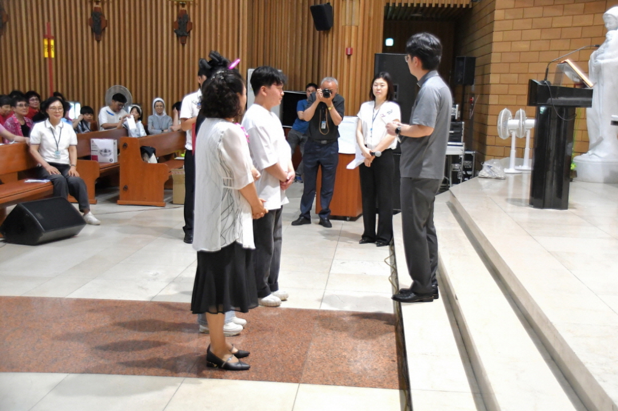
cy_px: 206
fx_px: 824
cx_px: 309
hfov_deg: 41.1
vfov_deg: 28.0
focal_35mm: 48
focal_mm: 32
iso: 2800
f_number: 4.2
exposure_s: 1/125
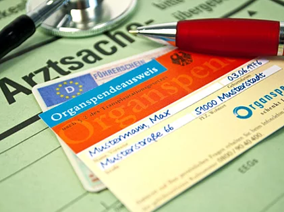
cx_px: 138
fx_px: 566
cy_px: 106
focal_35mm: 69
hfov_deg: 28.2
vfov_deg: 21.3
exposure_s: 1/60
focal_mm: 42
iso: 250
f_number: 5.3
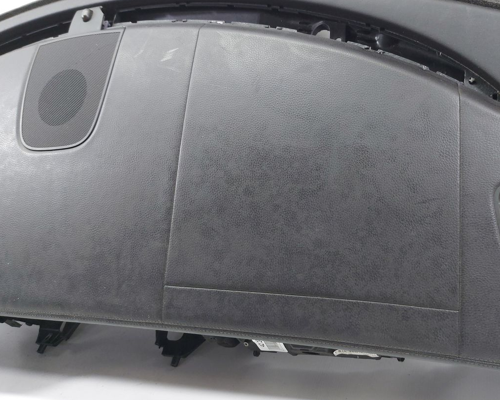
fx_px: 474
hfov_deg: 55.1
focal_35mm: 32
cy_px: 167
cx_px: 307
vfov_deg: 45.6
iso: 160
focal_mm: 5.23
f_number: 1.8
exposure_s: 1/50
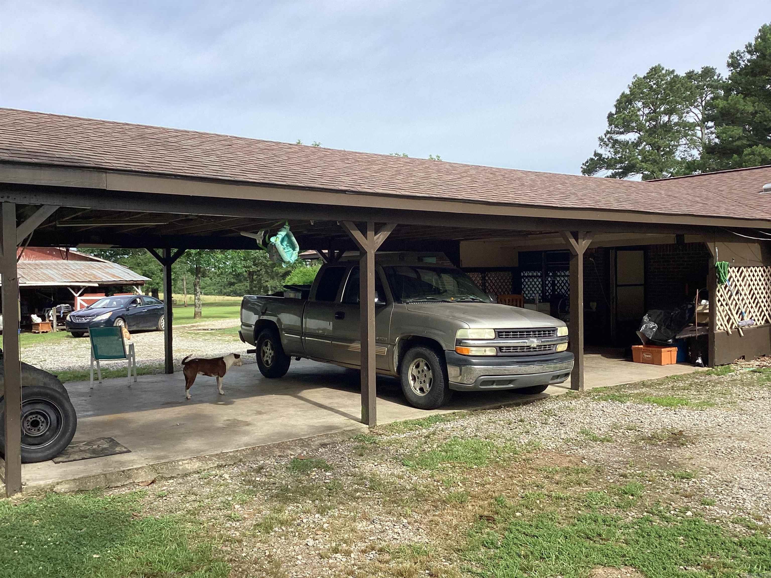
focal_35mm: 31
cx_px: 386
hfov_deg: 58.4
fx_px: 690
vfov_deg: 45.4
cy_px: 289
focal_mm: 3.3
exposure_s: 1/840
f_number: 2.4
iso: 25
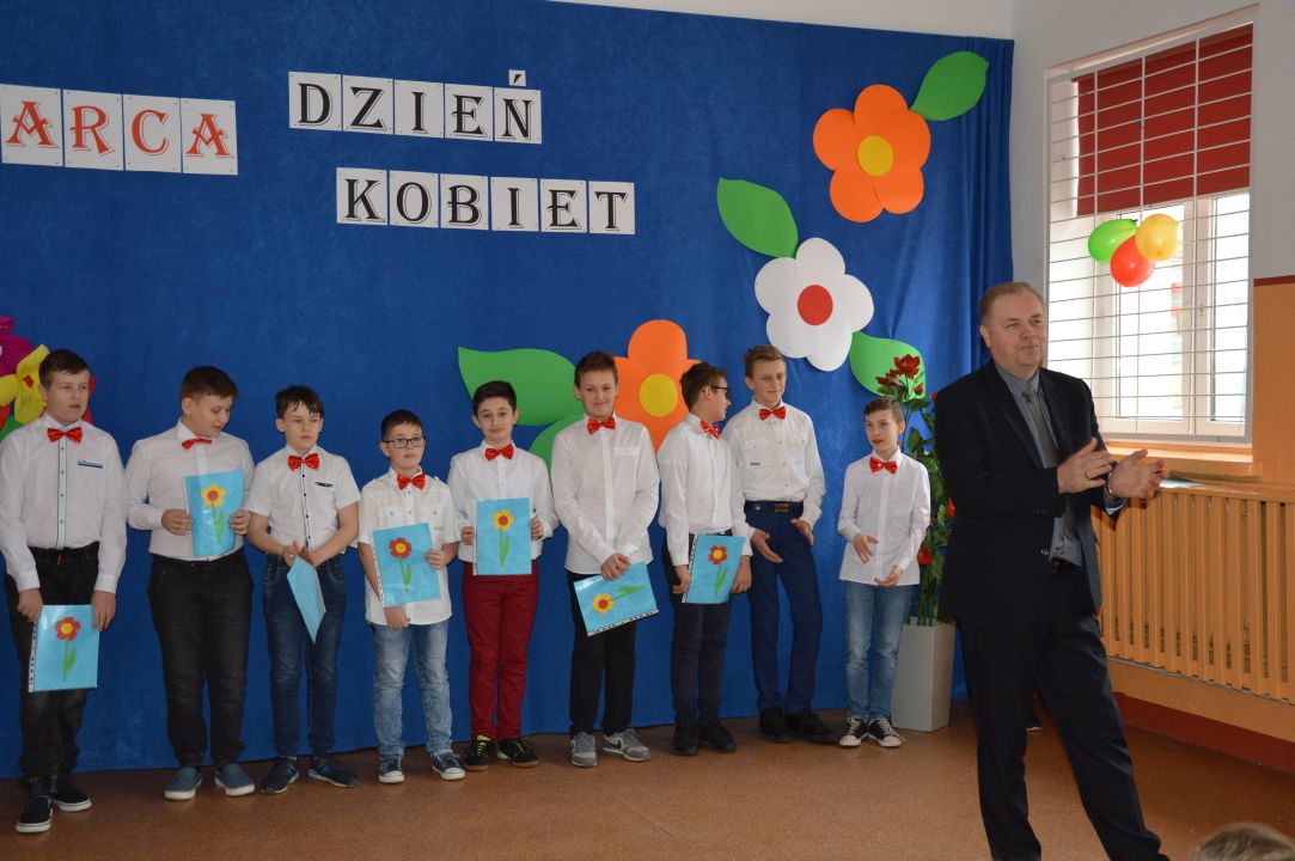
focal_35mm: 45
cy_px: 430
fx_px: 1617
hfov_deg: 43.6
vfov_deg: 29.8
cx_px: 648
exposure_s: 1/60
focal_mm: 30
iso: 500
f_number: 4.2
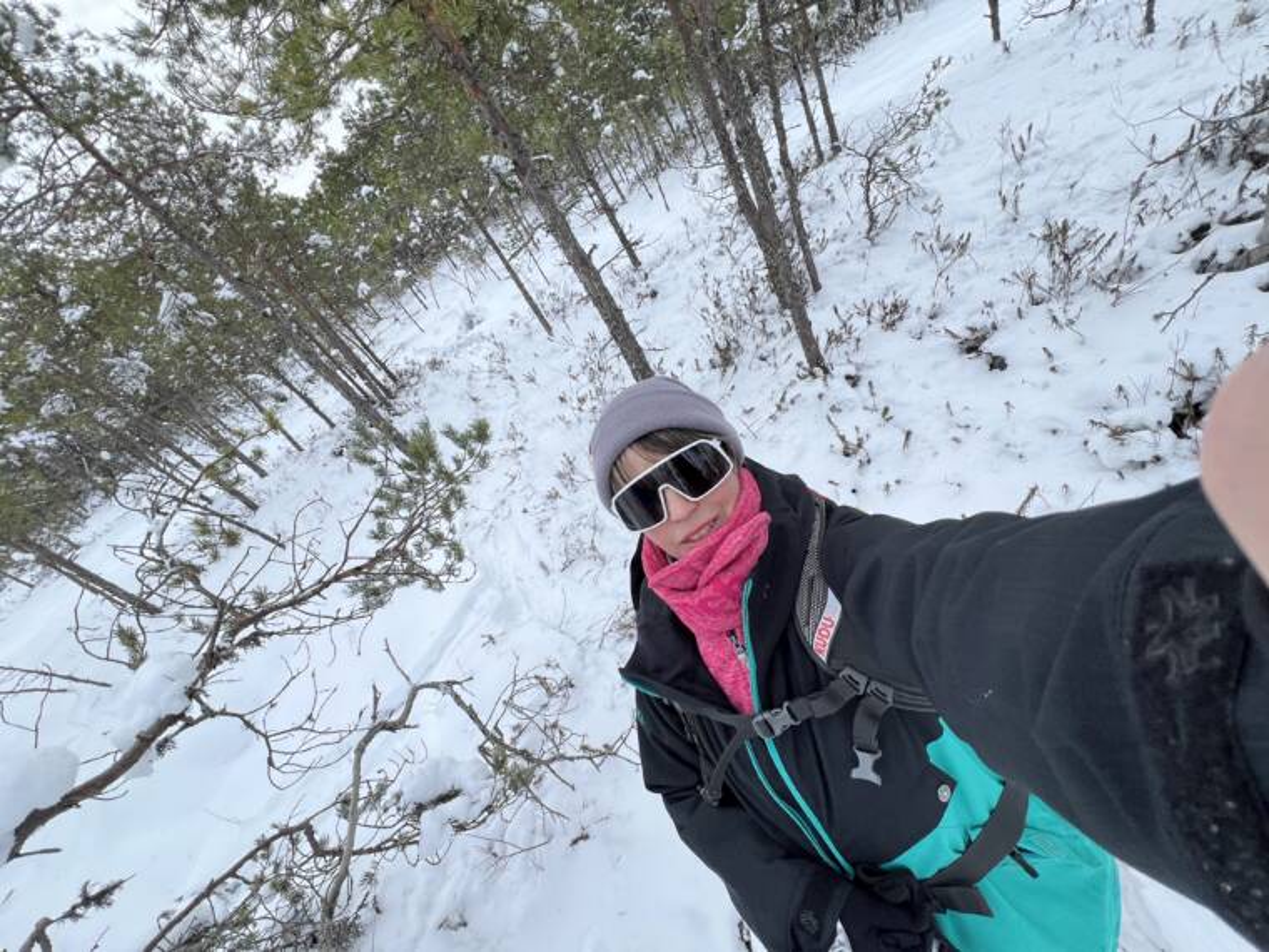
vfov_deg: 89.9
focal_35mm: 13
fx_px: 477
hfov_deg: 106.2
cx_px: 634
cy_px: 476
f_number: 1.8
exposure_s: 1/622
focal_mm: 1.57
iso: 32
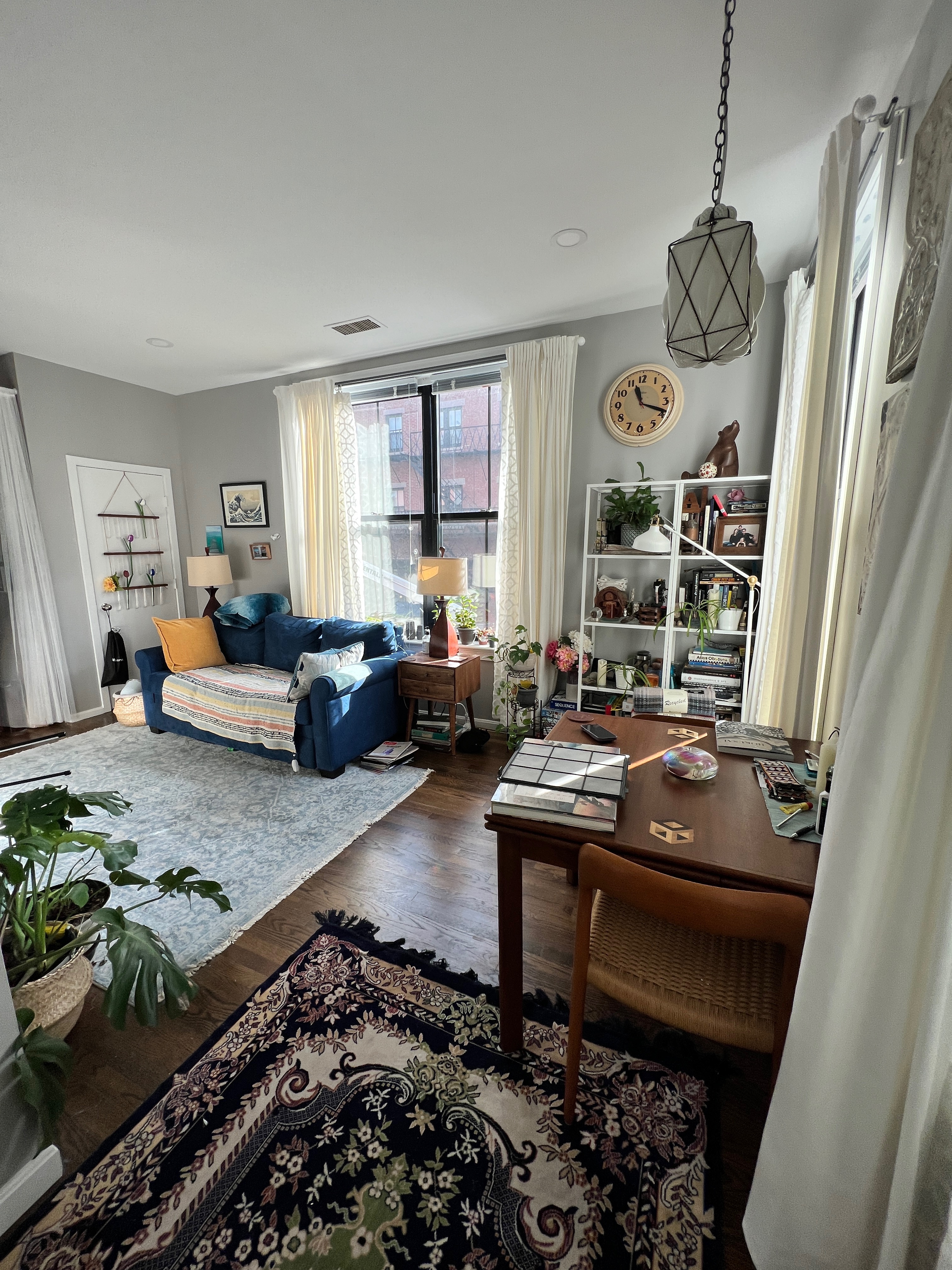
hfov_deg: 89.9
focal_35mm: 13
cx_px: 476
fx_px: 477
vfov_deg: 106.2
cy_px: 635
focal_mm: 1.57
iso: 50
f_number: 1.8
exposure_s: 1/120
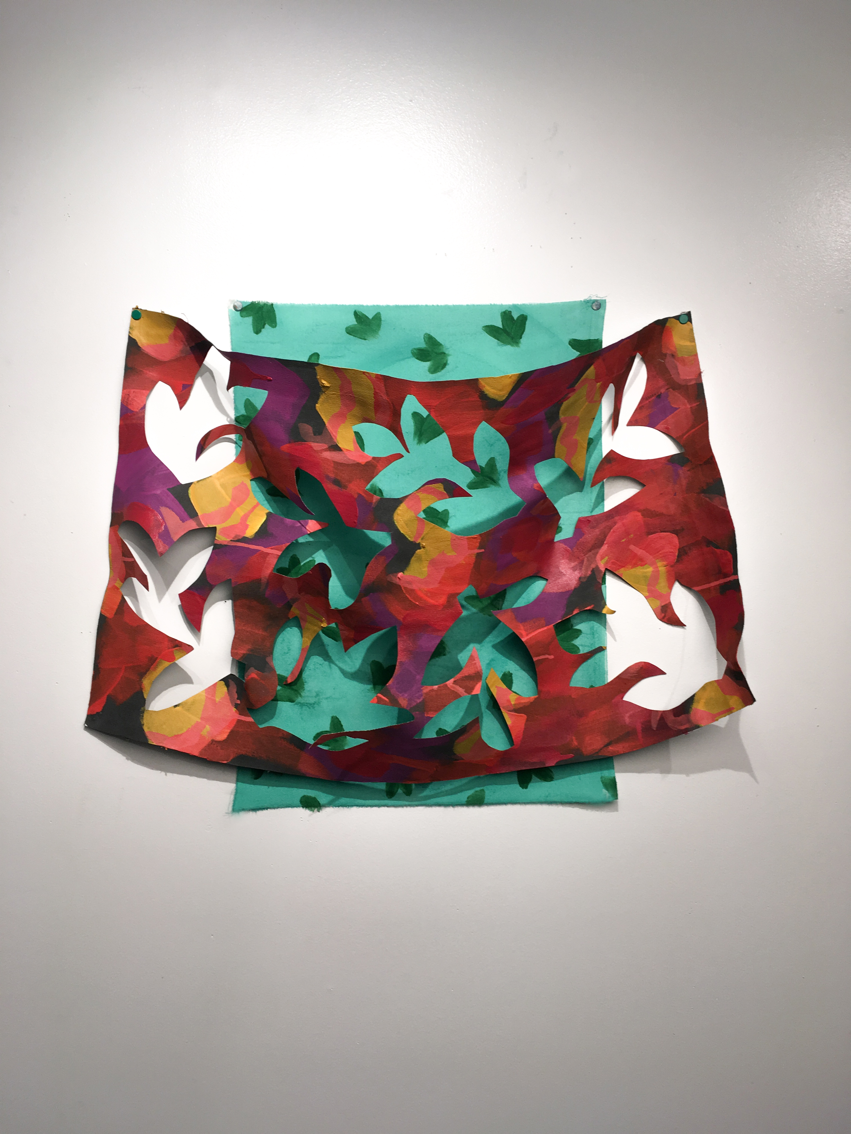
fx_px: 951
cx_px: 426
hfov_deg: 48.2
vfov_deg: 61.7
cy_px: 567
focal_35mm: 29
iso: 32
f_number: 2.2
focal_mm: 4.15
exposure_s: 1/60
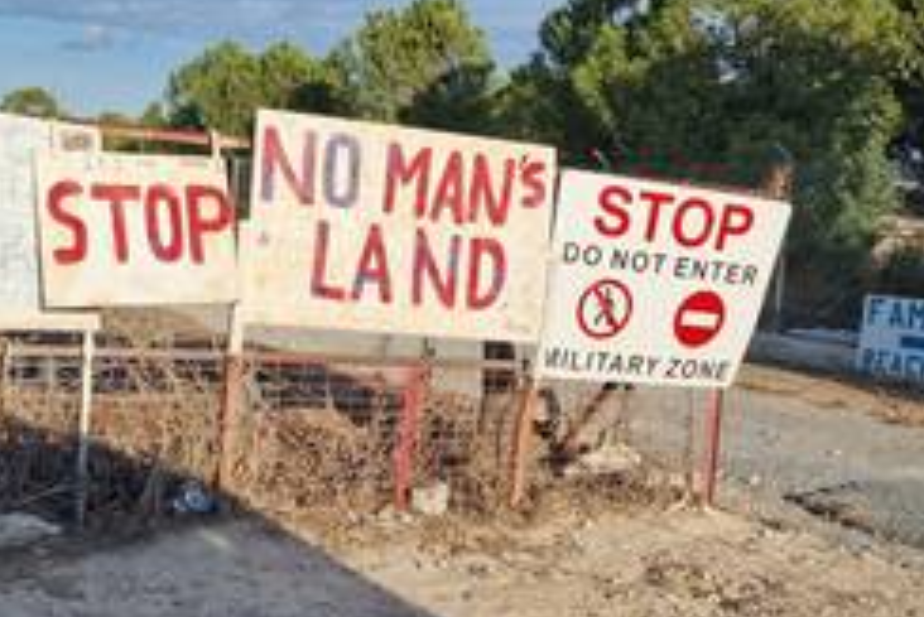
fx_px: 1207
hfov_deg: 41.0
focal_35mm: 47
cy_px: 223
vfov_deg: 28.6
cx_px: 265
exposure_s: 1/1064
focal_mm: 6.4
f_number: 1.8
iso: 50
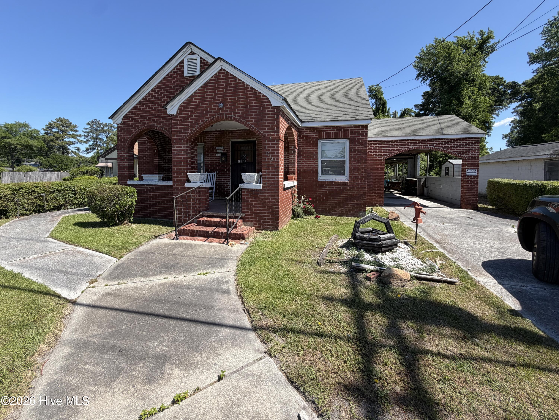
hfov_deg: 102.1
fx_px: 226
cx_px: 280
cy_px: 210
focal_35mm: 14
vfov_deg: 85.7
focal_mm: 2.22
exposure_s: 1/770
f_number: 2.2
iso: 32
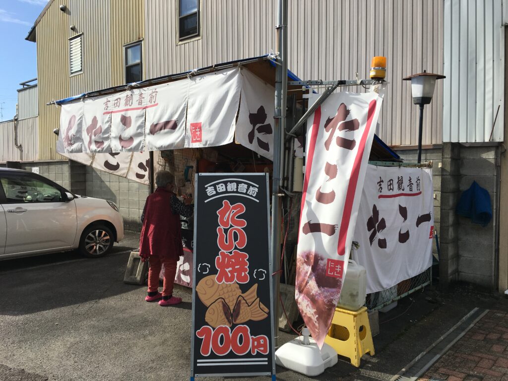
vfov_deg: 48.2
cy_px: 190
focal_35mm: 29
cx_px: 254
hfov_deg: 61.7
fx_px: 426
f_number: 2.2
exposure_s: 1/1570
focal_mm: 4.15
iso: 25
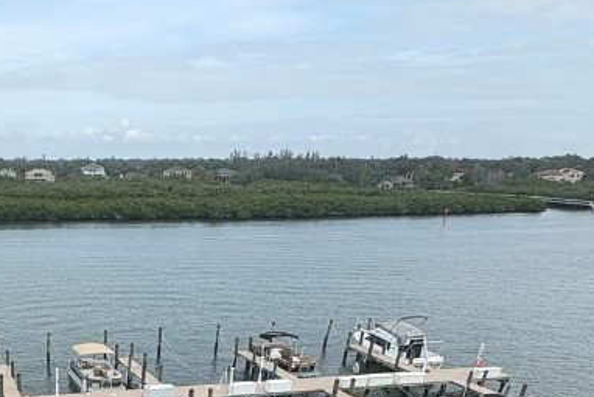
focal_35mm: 39
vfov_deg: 29.4
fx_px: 644
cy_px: 480
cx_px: 54
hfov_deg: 44.8
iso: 40
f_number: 2.2
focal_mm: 2.22
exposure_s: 1/804
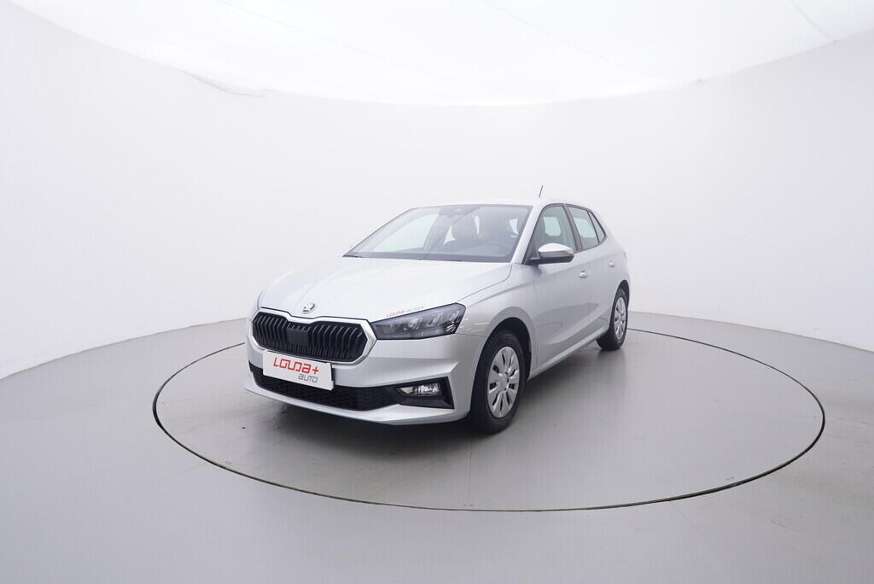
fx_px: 547
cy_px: 292
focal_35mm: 22
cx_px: 437
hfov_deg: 77.3
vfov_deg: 56.2
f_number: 5
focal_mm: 15
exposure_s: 1/80
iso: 200
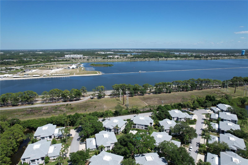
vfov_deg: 57.2
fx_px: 152
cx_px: 124
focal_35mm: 22
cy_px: 82
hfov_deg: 78.6
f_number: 2.8
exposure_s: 1/2000
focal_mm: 8.38
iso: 100
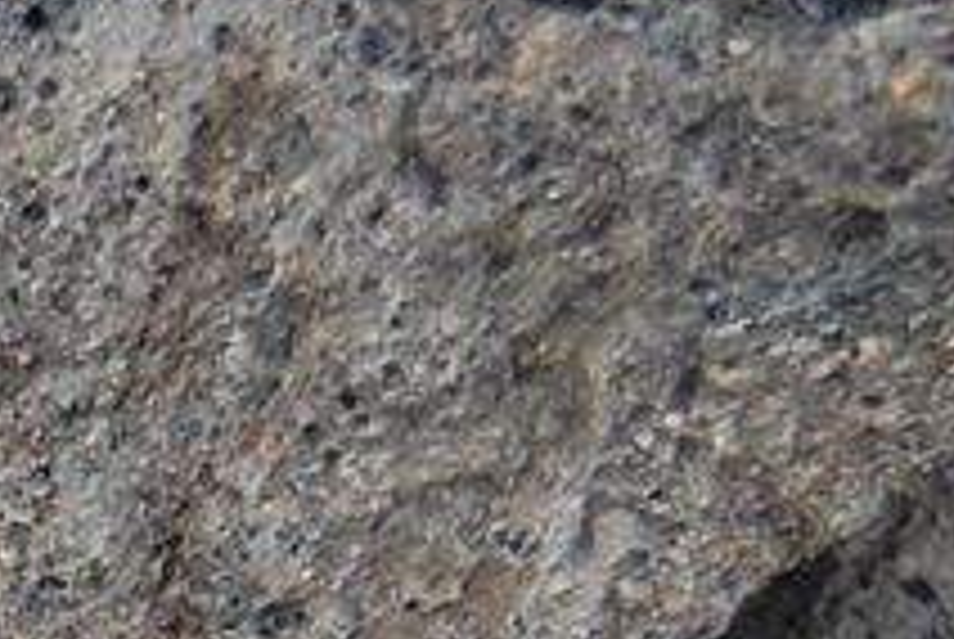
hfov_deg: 3.5
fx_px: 15485
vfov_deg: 2.4
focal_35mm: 584
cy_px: 1467
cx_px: -1413
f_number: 5.6
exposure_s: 1/100
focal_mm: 55
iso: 200
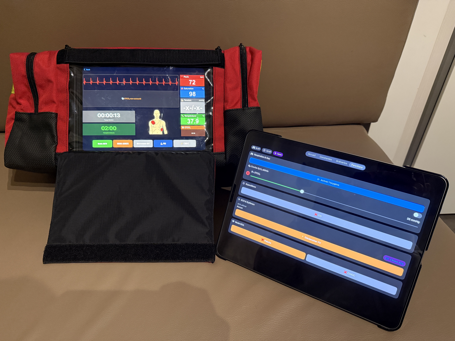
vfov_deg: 56.8
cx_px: 228
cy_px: 170
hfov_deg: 71.6
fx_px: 315
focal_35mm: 24
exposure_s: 1/50
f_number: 1.78
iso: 800
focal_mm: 6.76
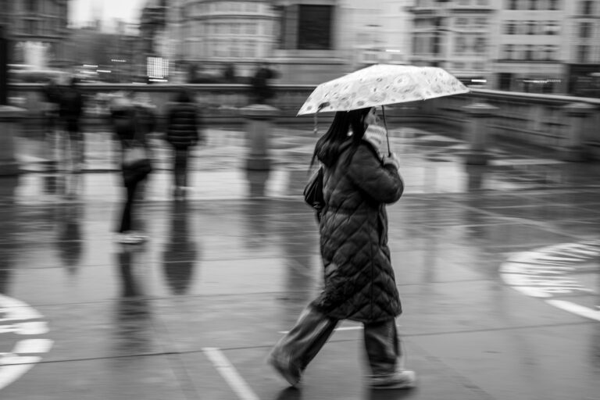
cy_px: 200
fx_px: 833
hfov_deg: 39.6
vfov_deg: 27.0
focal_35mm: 50
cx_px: 300
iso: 100
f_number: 5.6
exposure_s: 1/15
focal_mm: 50
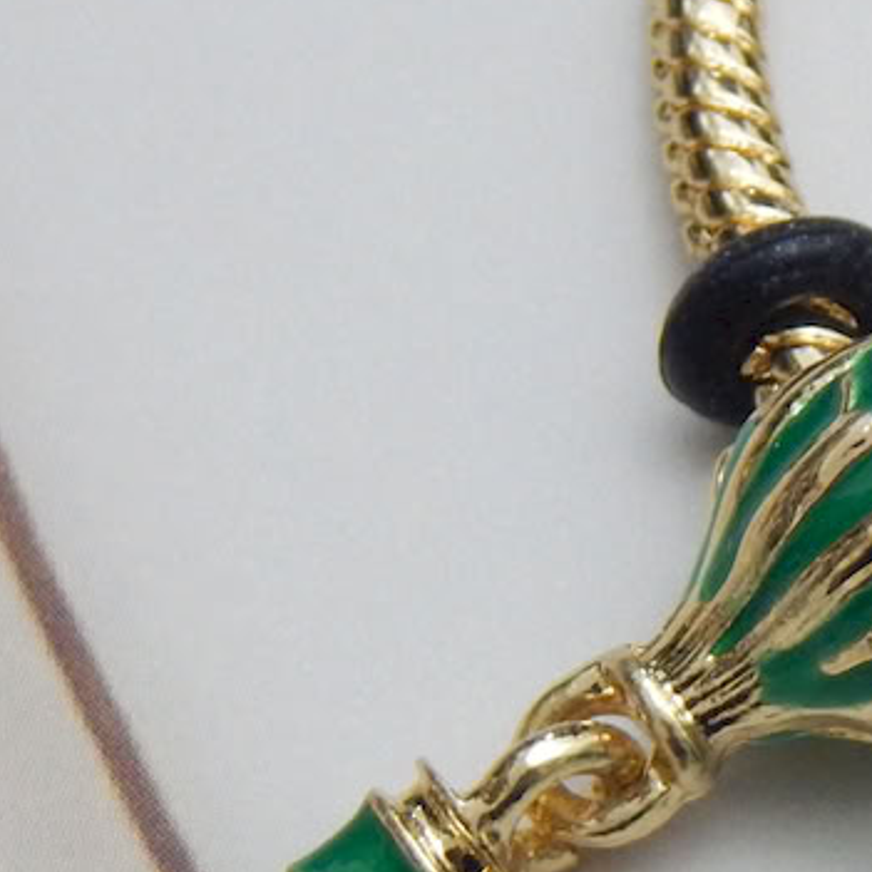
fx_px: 11457
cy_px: 1071
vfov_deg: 4.3
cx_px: 1217
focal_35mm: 402
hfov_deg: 4.3
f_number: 4.6
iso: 400
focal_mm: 20.5
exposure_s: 1/30
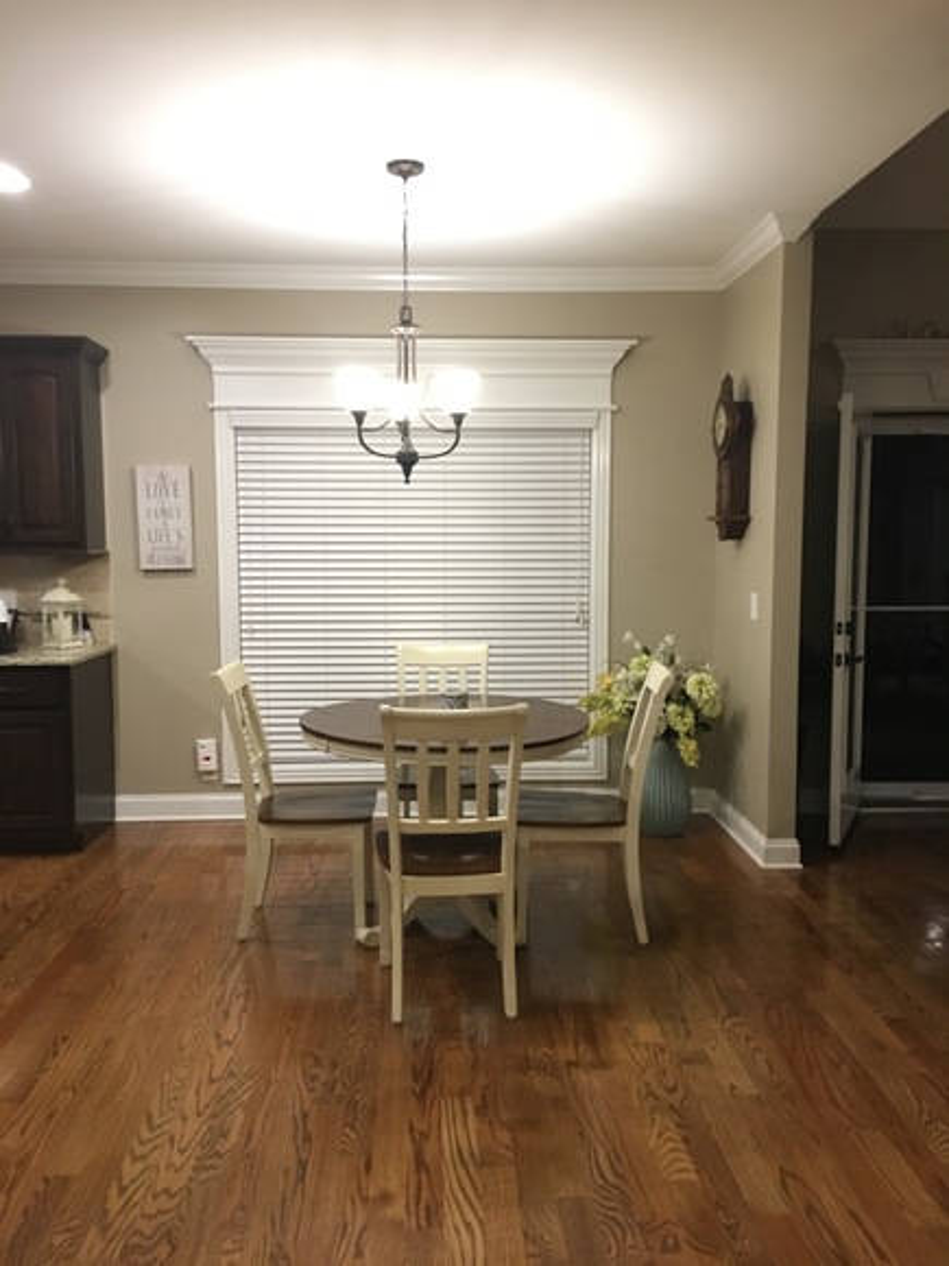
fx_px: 1060
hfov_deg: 48.2
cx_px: 474
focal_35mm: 29
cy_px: 633
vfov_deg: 61.7
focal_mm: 4.15
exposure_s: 1/24
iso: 200
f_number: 2.2
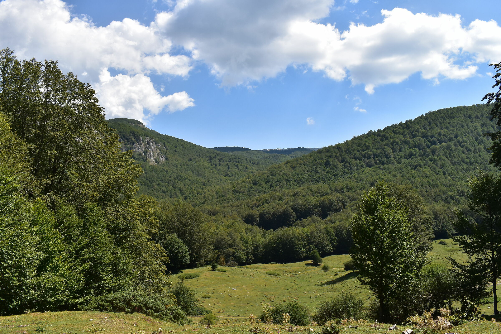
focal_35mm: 33
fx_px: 459
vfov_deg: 40.0
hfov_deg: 57.2
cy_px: 167
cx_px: 250
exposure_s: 1/500
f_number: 11
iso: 280
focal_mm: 22
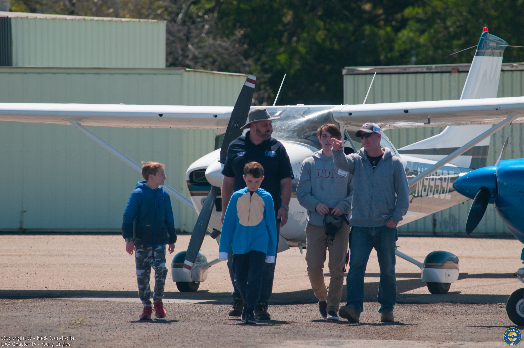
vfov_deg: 3.0
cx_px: 262
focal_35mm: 450
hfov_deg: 4.6
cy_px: 174
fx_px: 6542
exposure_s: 1/400
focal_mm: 300
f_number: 6.3
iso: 100
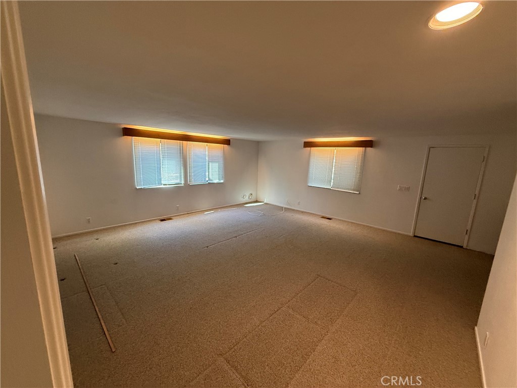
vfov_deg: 85.7
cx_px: 258
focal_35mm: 14
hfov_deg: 102.1
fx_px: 209
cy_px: 194
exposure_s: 1/60
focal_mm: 2.22
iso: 400
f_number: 2.2
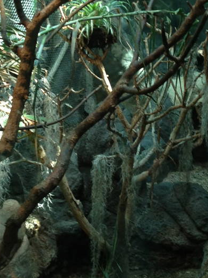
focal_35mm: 101
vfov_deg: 19.3
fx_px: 810
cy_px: 66
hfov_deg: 14.6
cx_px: 47
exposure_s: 1/20
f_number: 2.4
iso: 64
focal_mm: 4.13
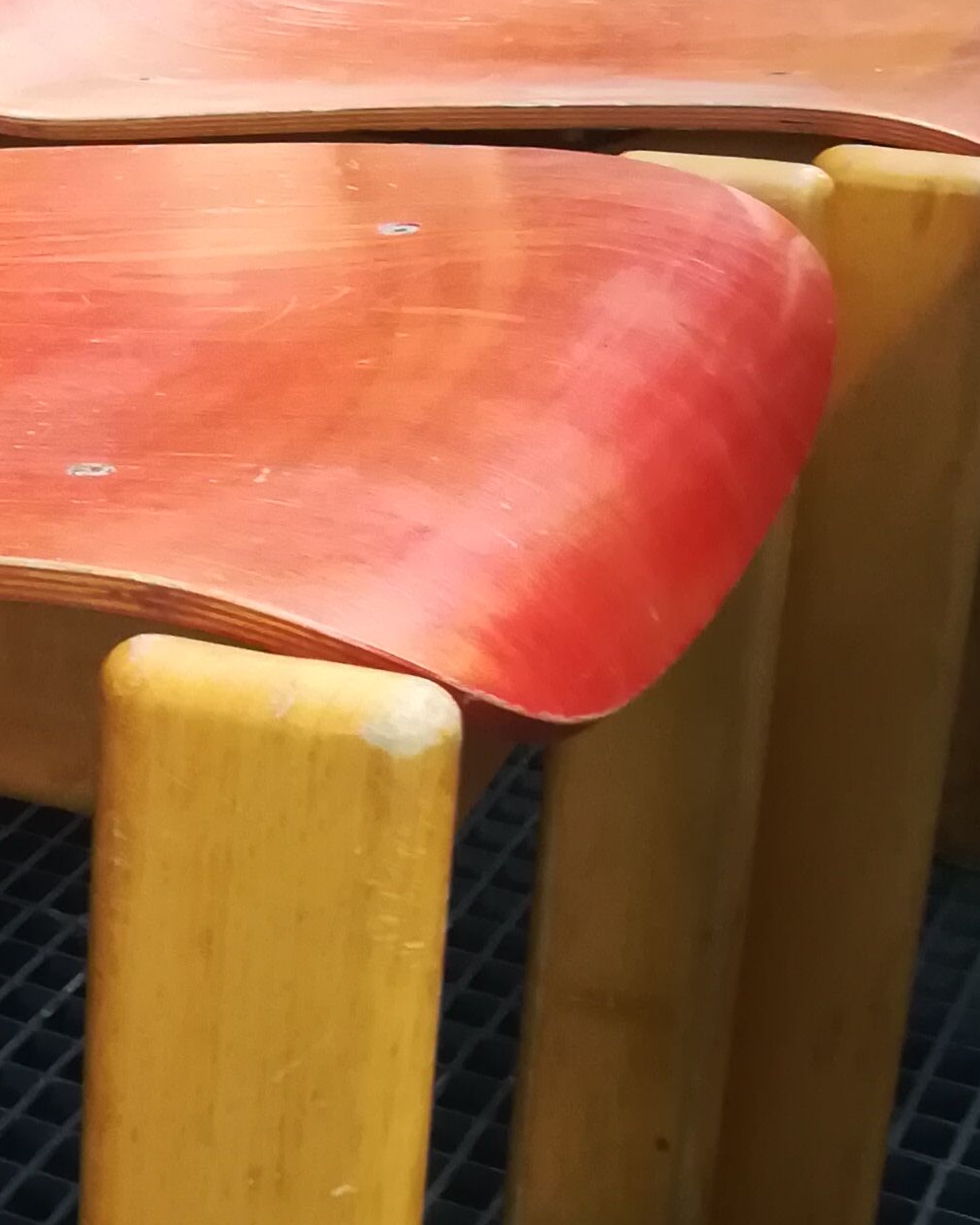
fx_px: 2936
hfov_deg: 17.4
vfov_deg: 23.5
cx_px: -414
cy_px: 503
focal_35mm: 81
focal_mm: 3.83
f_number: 2.2
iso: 320
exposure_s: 1/33.3
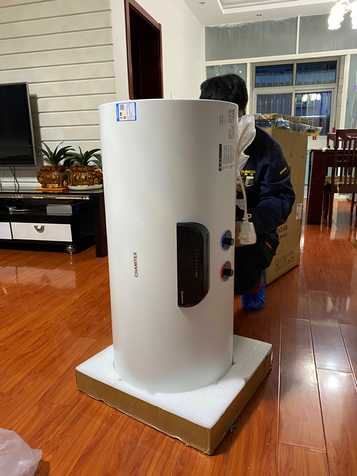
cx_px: 178
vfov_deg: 67.3
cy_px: 238
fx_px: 358
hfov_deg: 53.1
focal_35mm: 26
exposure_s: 1/50
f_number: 1.8
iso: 250
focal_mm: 4.25
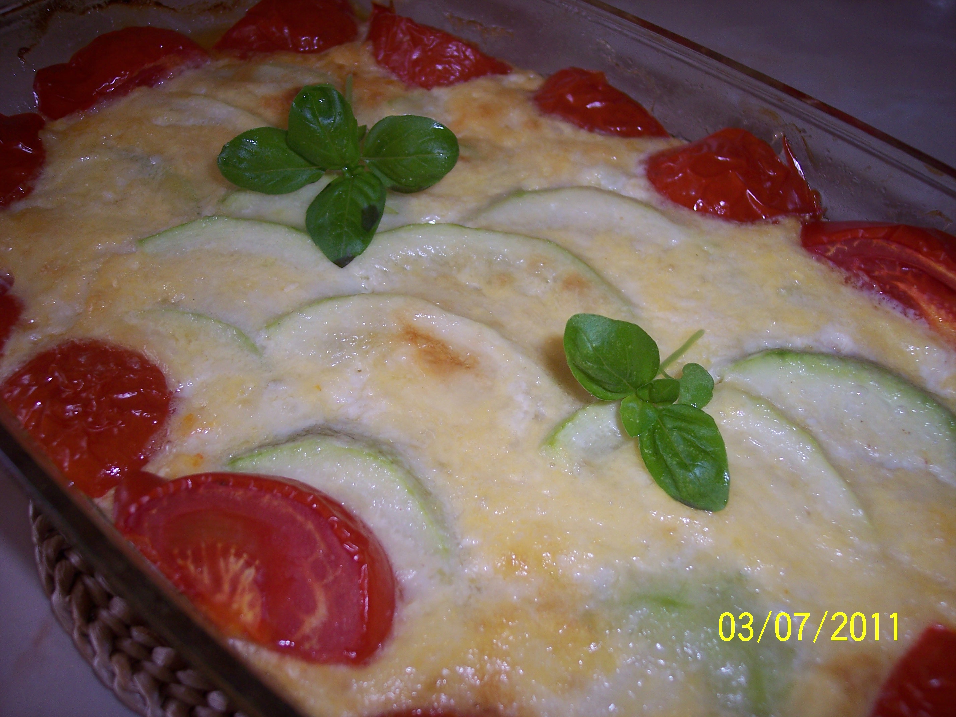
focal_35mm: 39
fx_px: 1077
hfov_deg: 47.9
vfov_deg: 36.8
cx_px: 478
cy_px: 358
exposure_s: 1/60
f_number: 2.8
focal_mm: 8
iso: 100
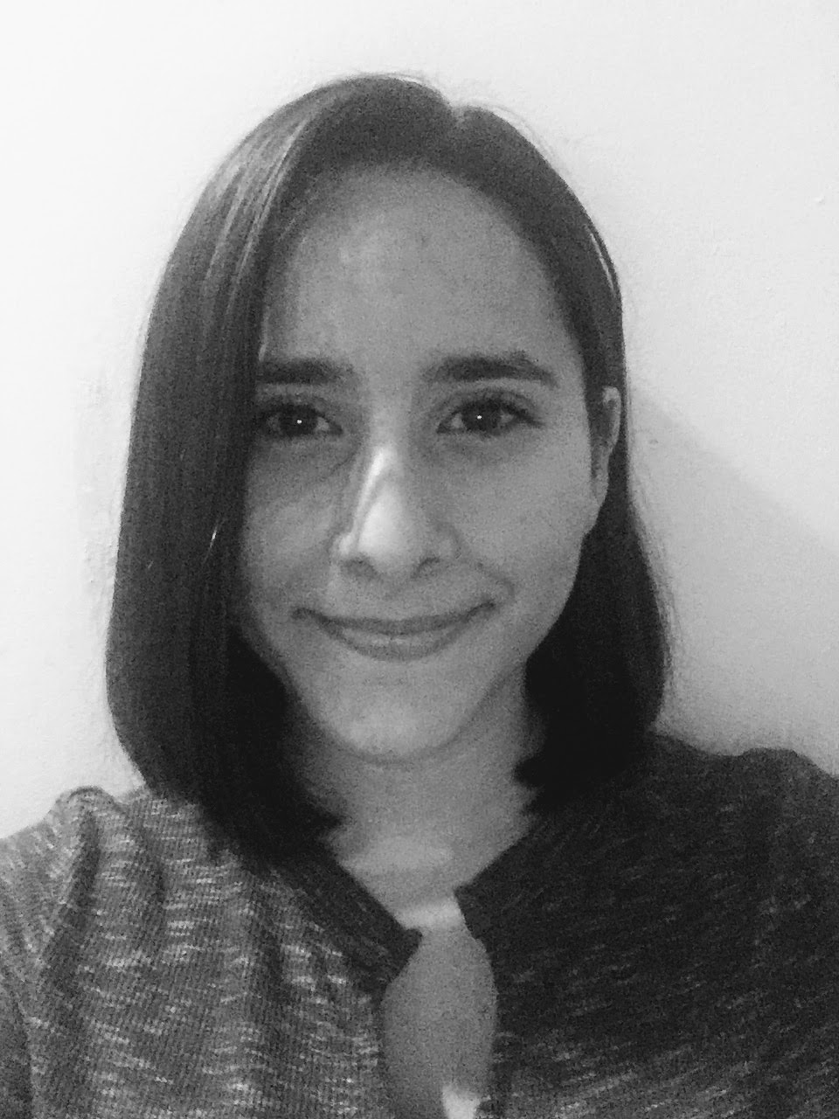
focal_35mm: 31
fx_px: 1002
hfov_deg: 45.4
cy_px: 560
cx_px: 420
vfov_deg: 58.4
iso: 1000
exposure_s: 1/15
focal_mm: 2.65
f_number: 2.2
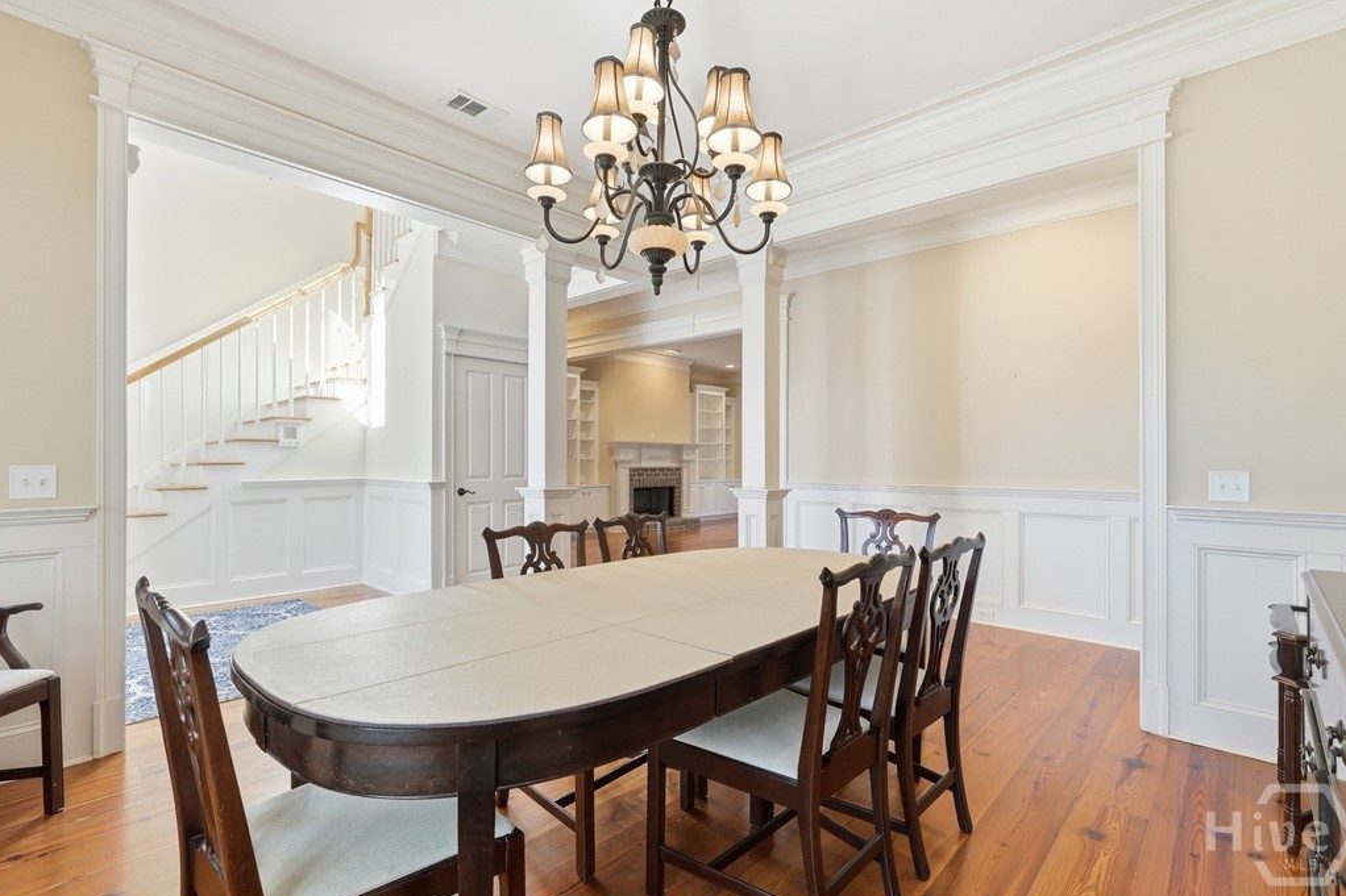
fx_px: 635
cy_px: 454
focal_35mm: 17
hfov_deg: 93.3
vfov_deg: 70.4
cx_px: 661
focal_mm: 16
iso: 320
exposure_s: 1/160
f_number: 9
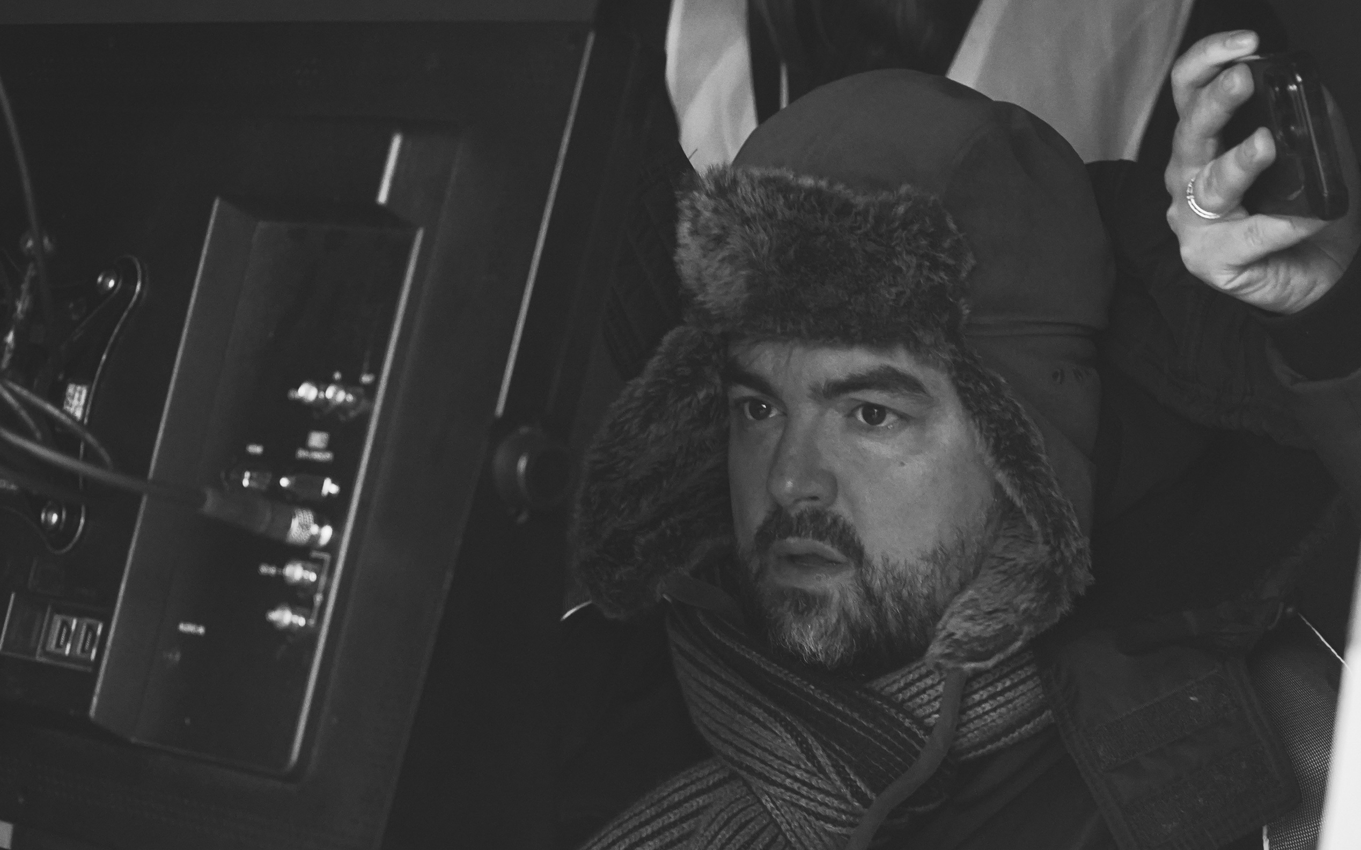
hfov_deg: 19.3
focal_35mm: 108
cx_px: 682
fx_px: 4005
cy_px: 449
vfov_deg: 12.1
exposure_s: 1/125
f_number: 5.6
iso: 6400
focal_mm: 70
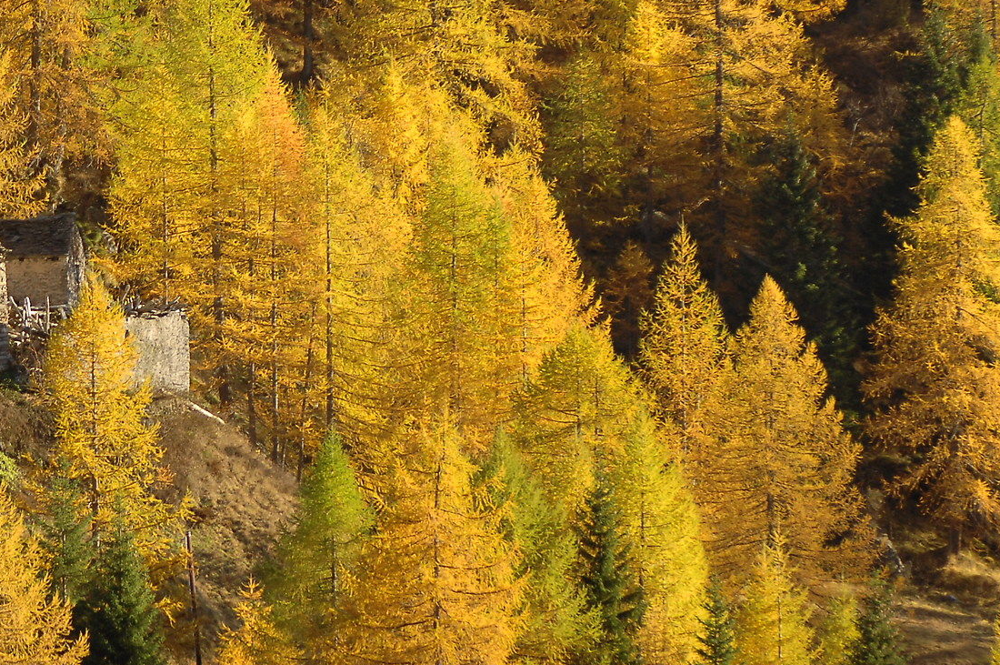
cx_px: -60
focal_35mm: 229
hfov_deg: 8.9
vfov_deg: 6.0
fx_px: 6354
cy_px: 247
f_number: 4.8
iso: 200
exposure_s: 1/90
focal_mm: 70
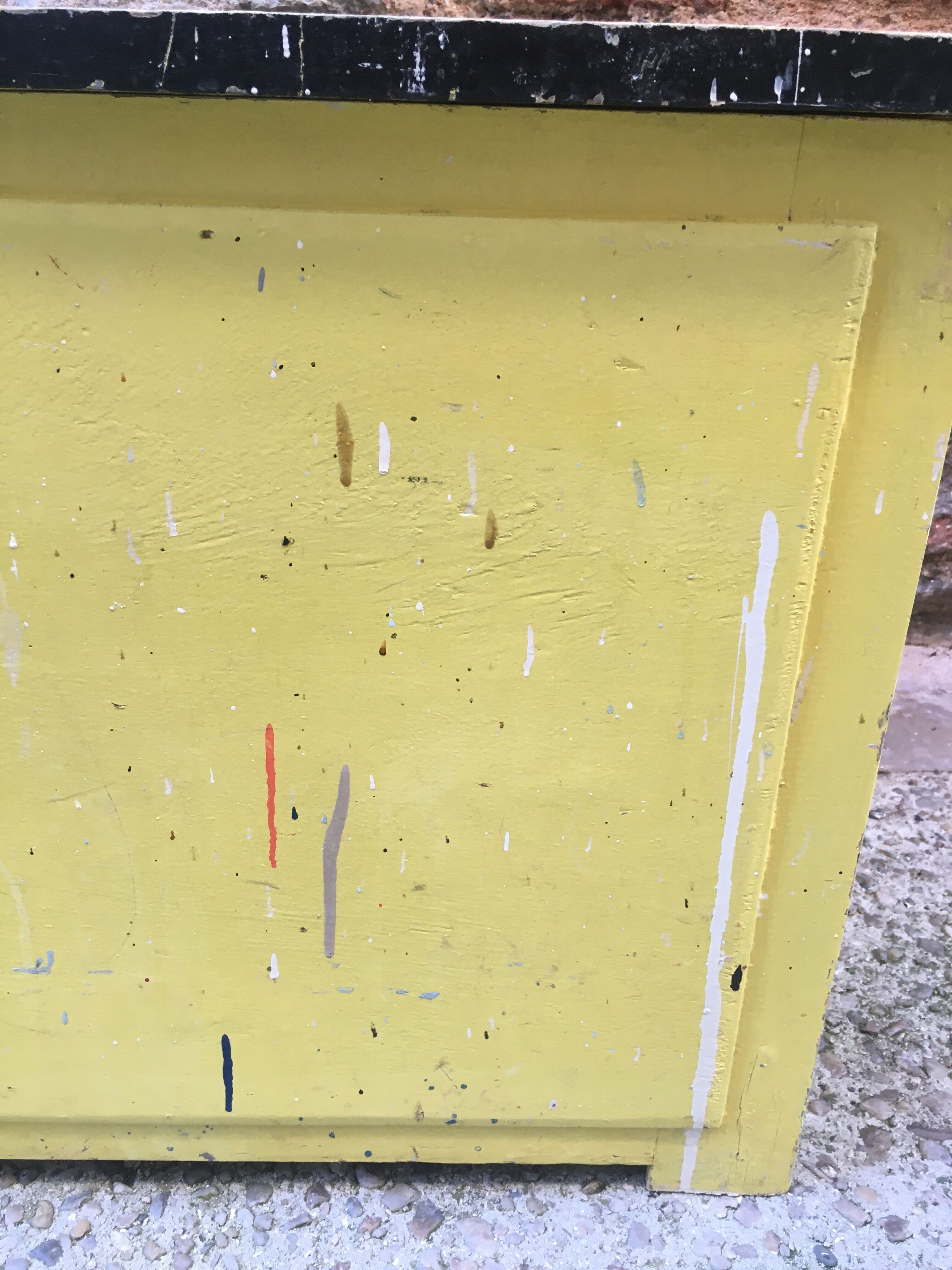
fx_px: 1063
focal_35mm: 29
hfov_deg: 48.2
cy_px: 635
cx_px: 476
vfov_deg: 61.7
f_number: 2.2
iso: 40
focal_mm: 4.15
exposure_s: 1/33
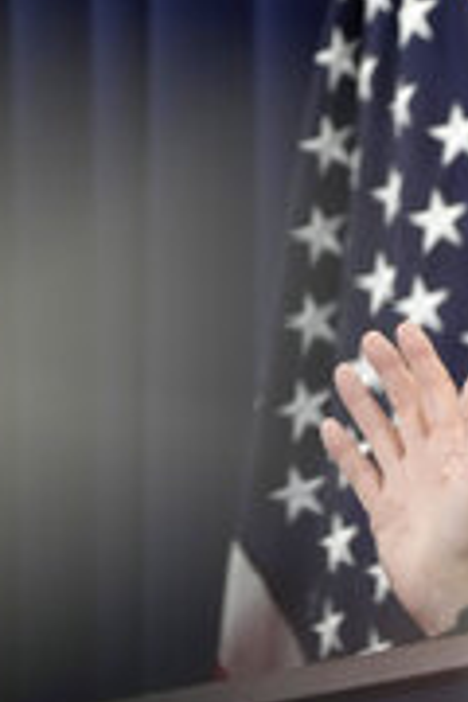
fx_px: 8852
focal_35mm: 454
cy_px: 614
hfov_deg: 3.0
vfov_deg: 4.5
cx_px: 815
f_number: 5
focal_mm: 160
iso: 3200
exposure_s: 1/500
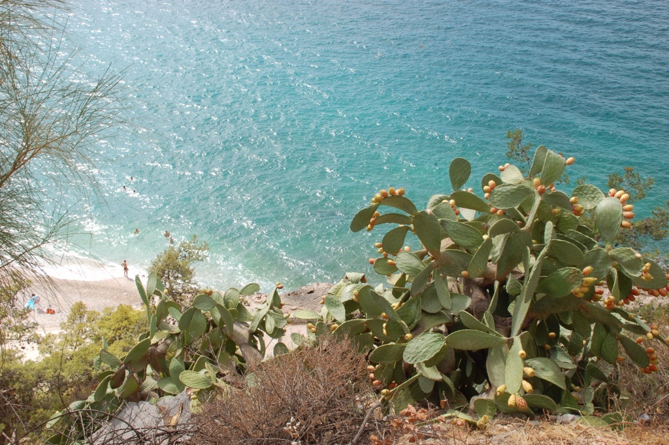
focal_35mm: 39
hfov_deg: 49.6
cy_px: 222
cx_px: 334
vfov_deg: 34.2
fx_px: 724
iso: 200
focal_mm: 26
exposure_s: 1/30
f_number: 20
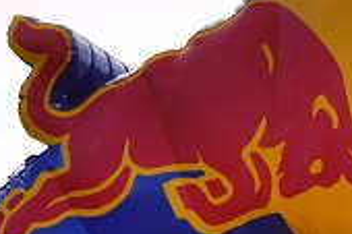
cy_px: 418
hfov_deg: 9.7
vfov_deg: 6.5
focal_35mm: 207
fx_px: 2022
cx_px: 474
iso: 100
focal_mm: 26
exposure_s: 1/200
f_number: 7.1
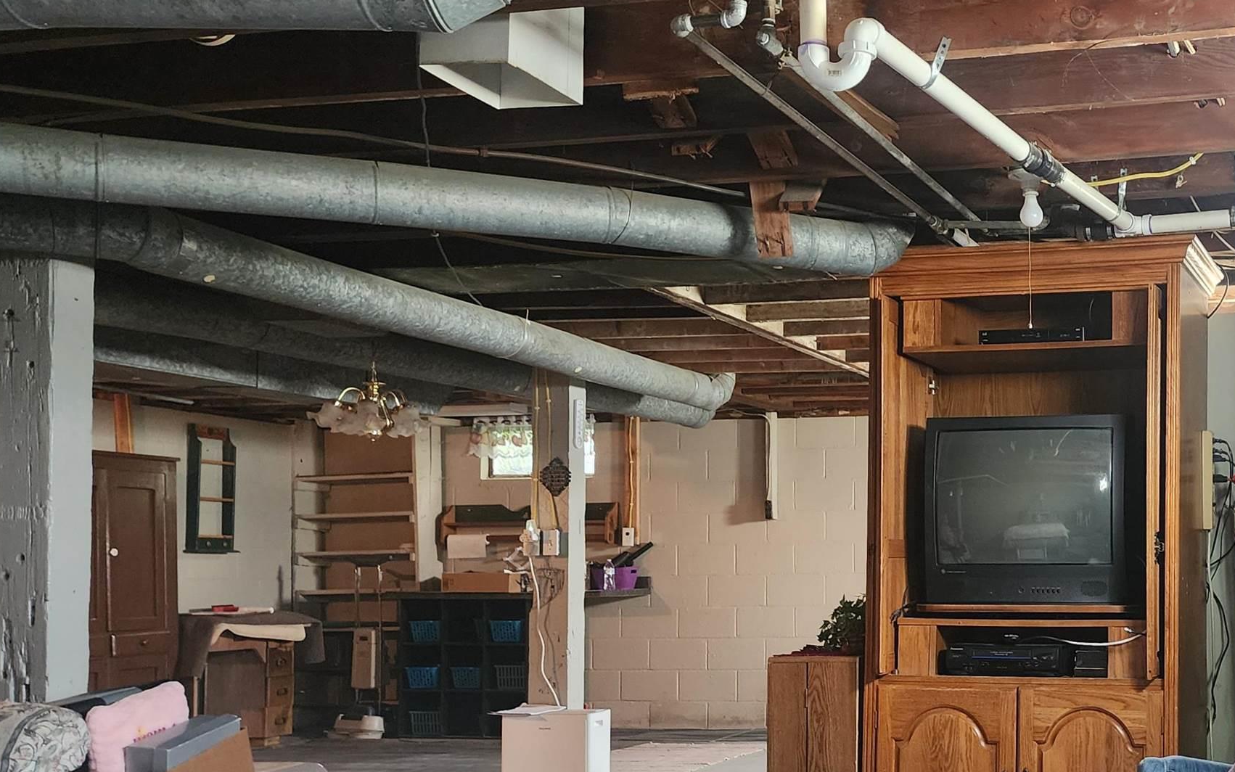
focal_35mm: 44
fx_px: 1481
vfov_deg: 29.0
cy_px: 528
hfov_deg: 42.2
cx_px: 1071
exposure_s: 1/30
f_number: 1.8
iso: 640
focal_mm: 6.4
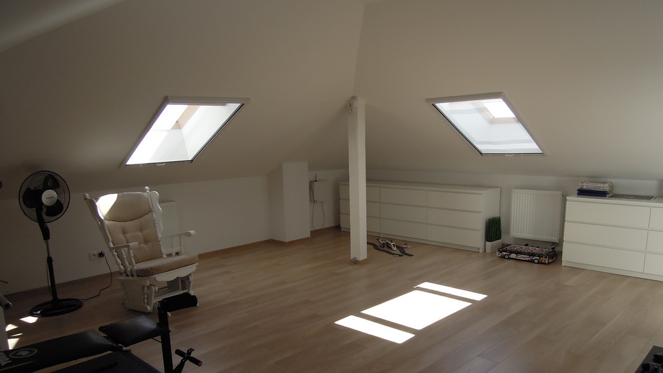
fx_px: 475
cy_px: 246
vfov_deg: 42.4
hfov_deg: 69.8
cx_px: 342
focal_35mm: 27
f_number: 2.8
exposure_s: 1/500
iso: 160
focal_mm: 4.3
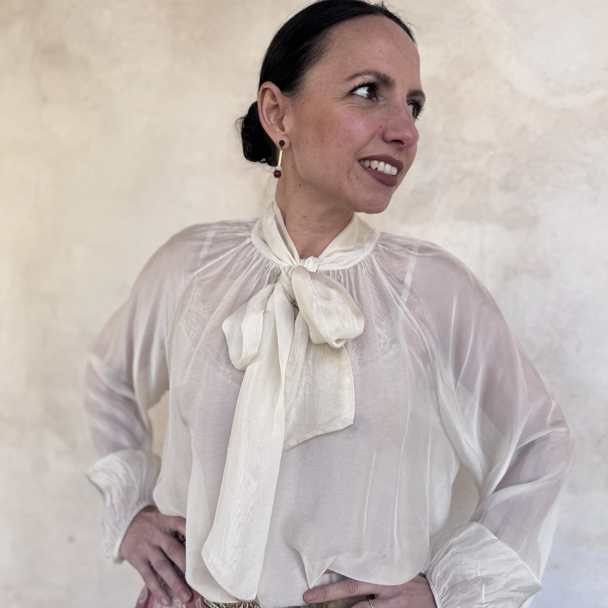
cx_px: 310
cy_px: 328
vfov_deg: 55.6
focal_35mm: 29
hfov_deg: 55.6
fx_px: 576
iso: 80
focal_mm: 6.76
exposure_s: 1/366
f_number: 1.78
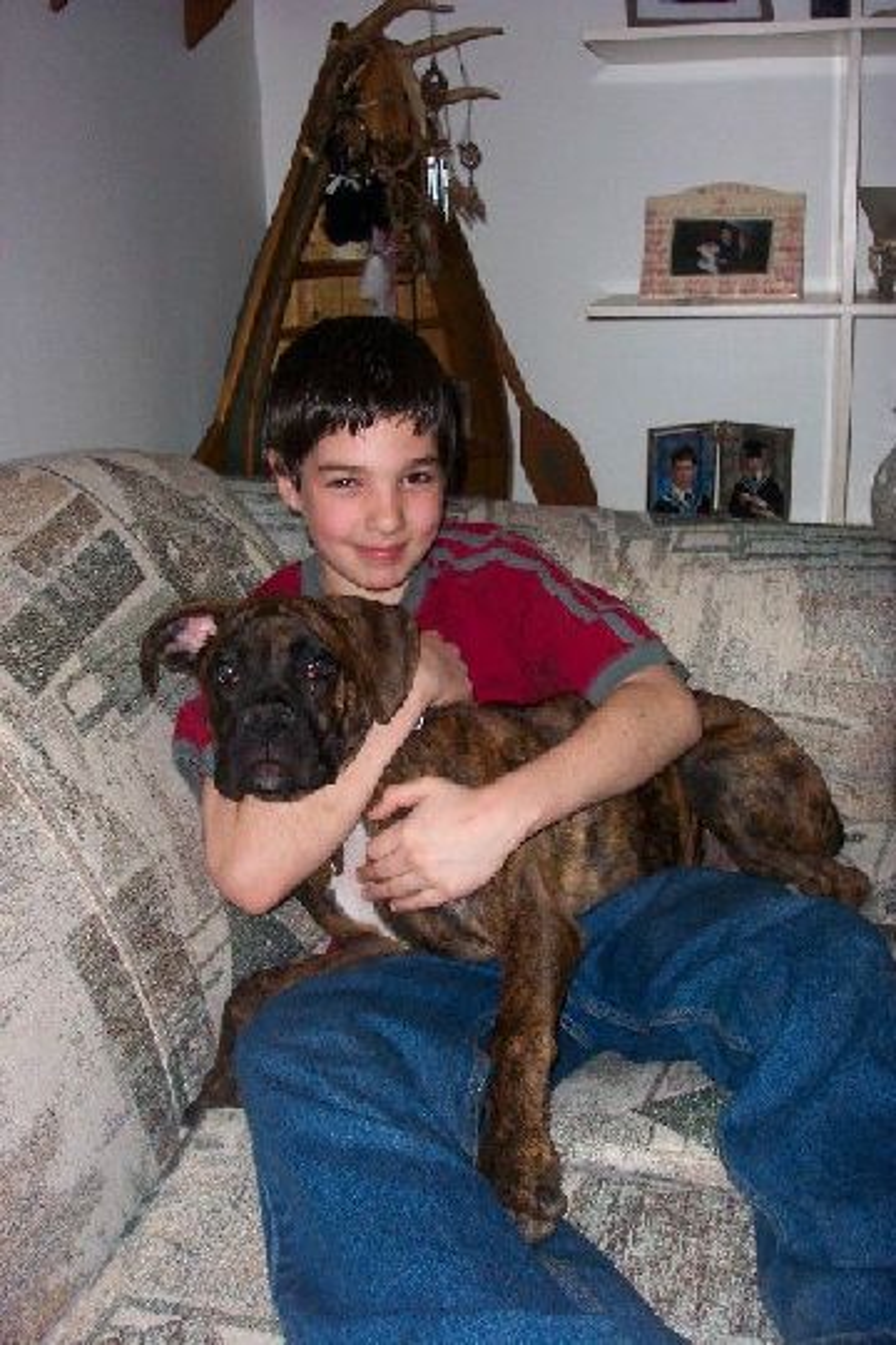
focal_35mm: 35
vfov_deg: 54.4
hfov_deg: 37.9
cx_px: 448
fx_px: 1307
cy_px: 672
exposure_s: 1/30
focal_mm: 7.5
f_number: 2.8
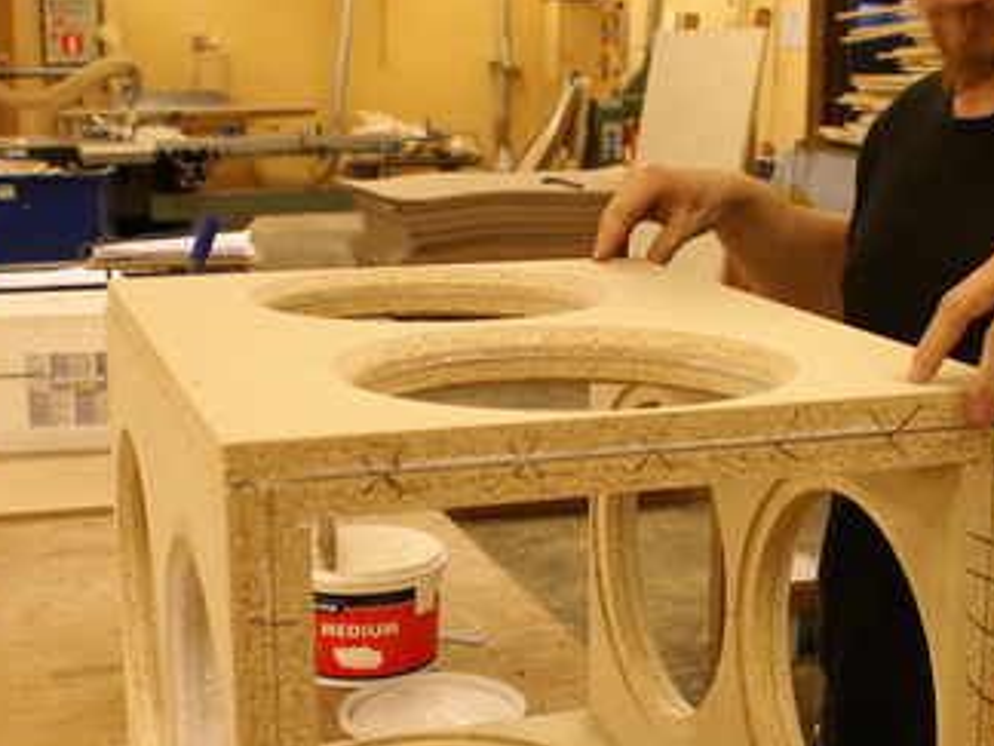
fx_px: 1637
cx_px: 647
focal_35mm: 57
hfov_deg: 33.5
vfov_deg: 25.7
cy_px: 396
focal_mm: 20
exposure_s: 1/40
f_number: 4
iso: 250
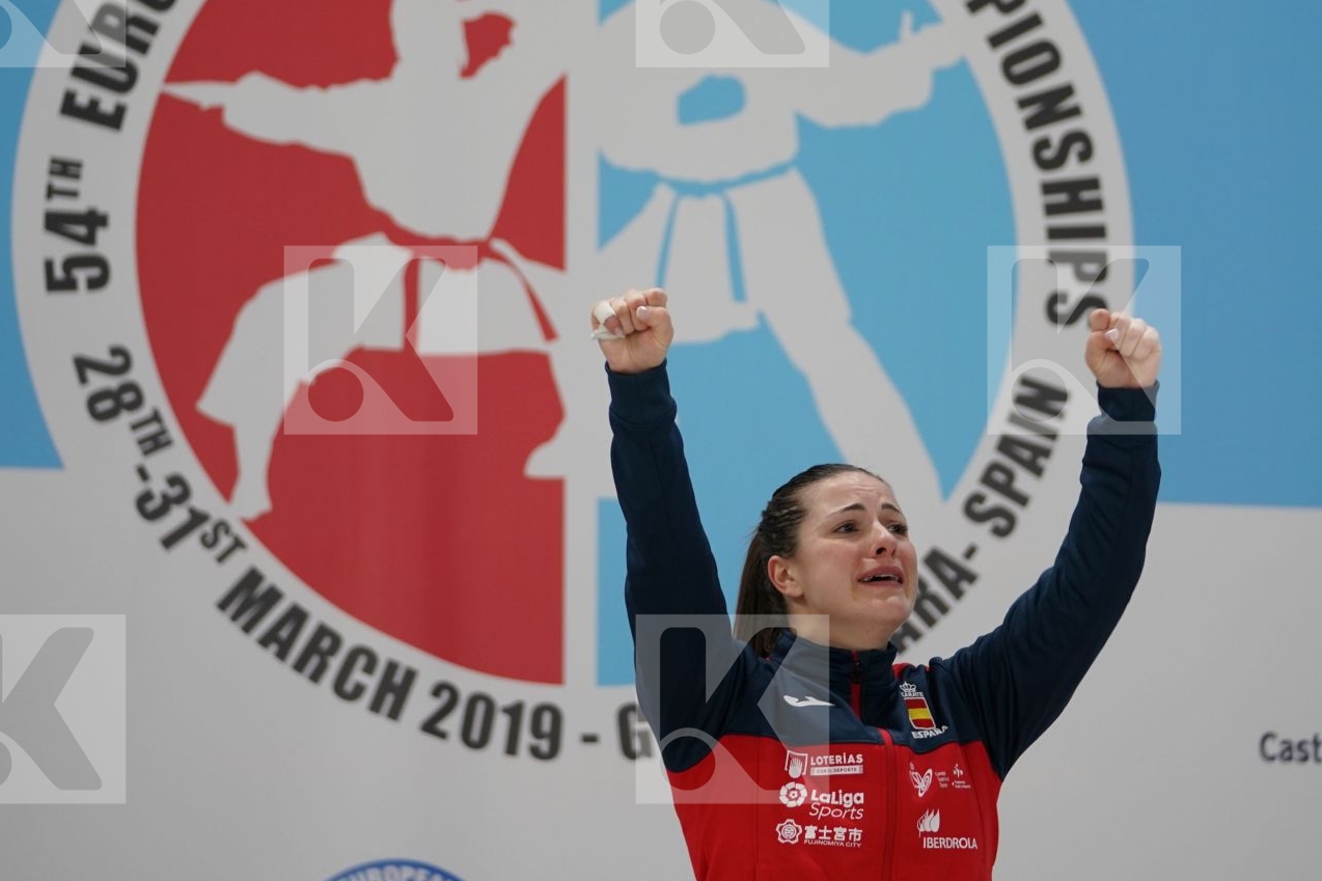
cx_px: 733
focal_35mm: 178
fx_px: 6535
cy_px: 340
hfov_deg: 11.5
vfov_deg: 7.7
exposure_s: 1/320
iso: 800
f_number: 2.8
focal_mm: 126
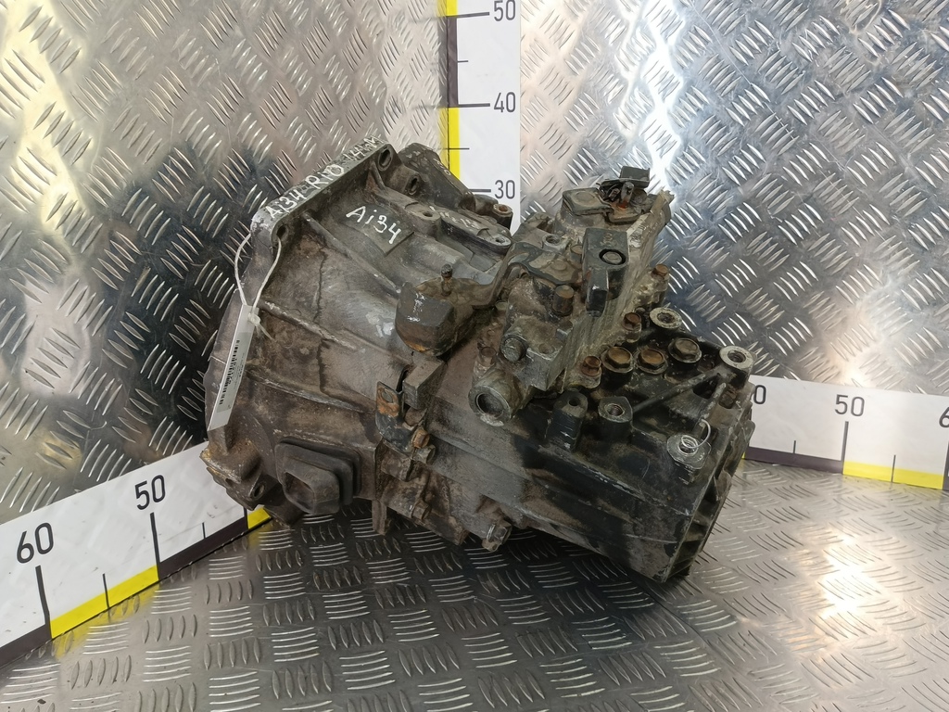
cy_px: 356
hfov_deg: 73.9
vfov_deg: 58.9
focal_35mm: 23
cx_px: 474
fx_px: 631
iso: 106
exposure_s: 1/50
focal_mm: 4.11
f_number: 1.6
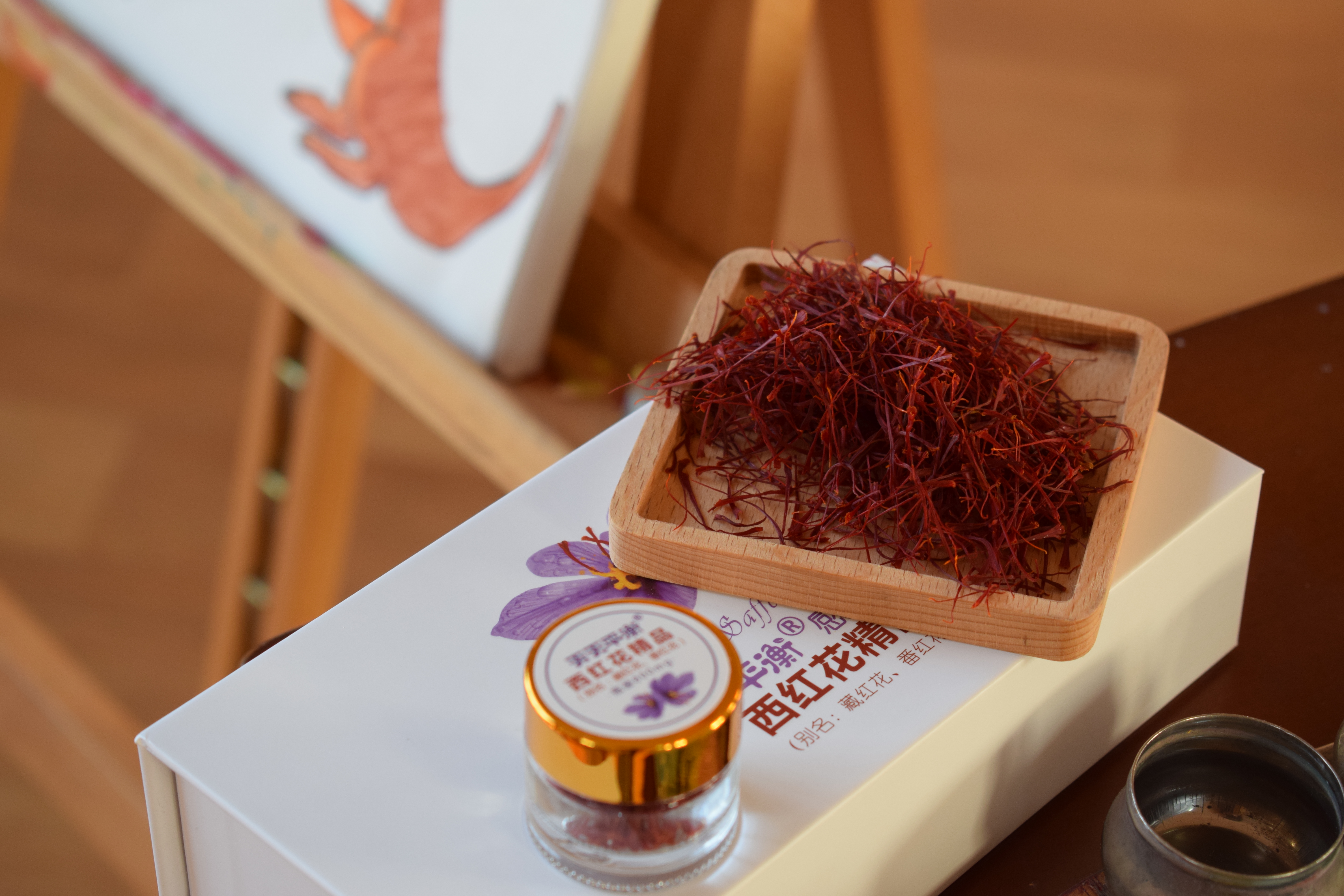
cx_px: 672
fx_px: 3080
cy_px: 448
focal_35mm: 82
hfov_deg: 24.6
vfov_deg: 16.6
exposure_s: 1/60
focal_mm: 55
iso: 640
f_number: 5.6
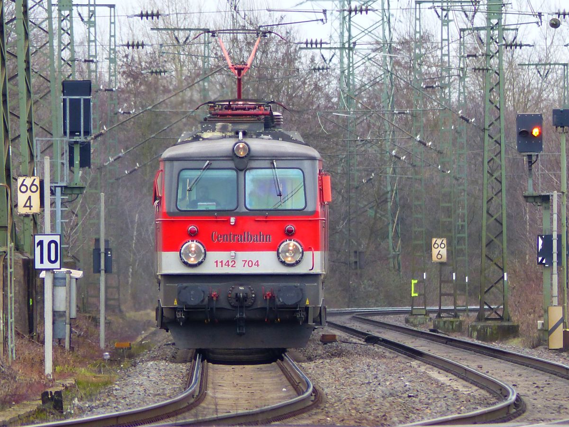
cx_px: 284
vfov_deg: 1.4
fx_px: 17303
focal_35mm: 1053
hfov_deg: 1.9
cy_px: 214
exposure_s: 1/125
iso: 160
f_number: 2.8
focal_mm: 108
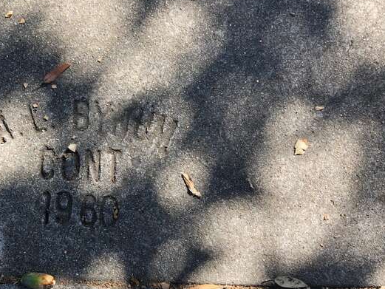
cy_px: 152
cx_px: 110
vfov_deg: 33.6
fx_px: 478
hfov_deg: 42.8
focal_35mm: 43
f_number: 1.8
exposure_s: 1/185
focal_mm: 3.99
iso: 20
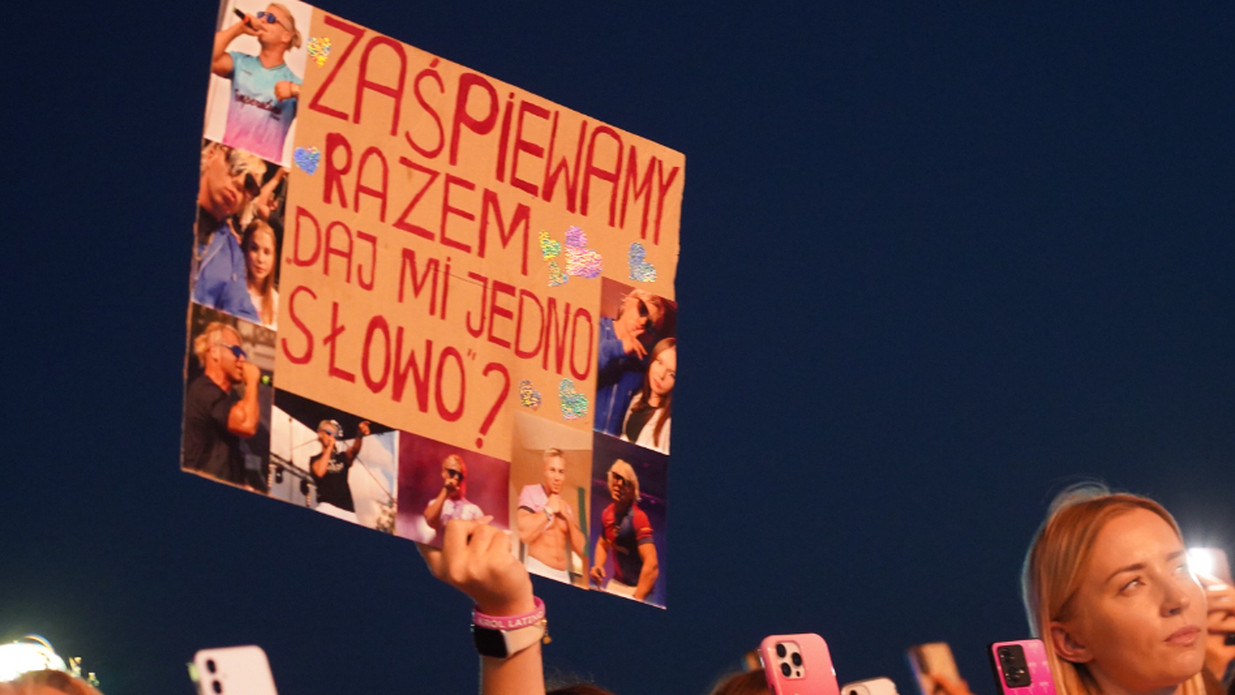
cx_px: 591
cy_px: 363
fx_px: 4946
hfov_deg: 14.2
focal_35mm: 151
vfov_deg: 8.0
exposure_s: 1/100
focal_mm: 105
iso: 6400
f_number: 4
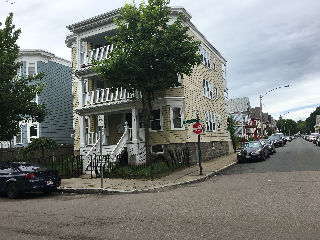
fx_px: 268
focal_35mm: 29
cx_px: 160
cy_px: 120
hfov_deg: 61.7
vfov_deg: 48.2
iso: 25
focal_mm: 4.15
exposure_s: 1/1241
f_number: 2.2
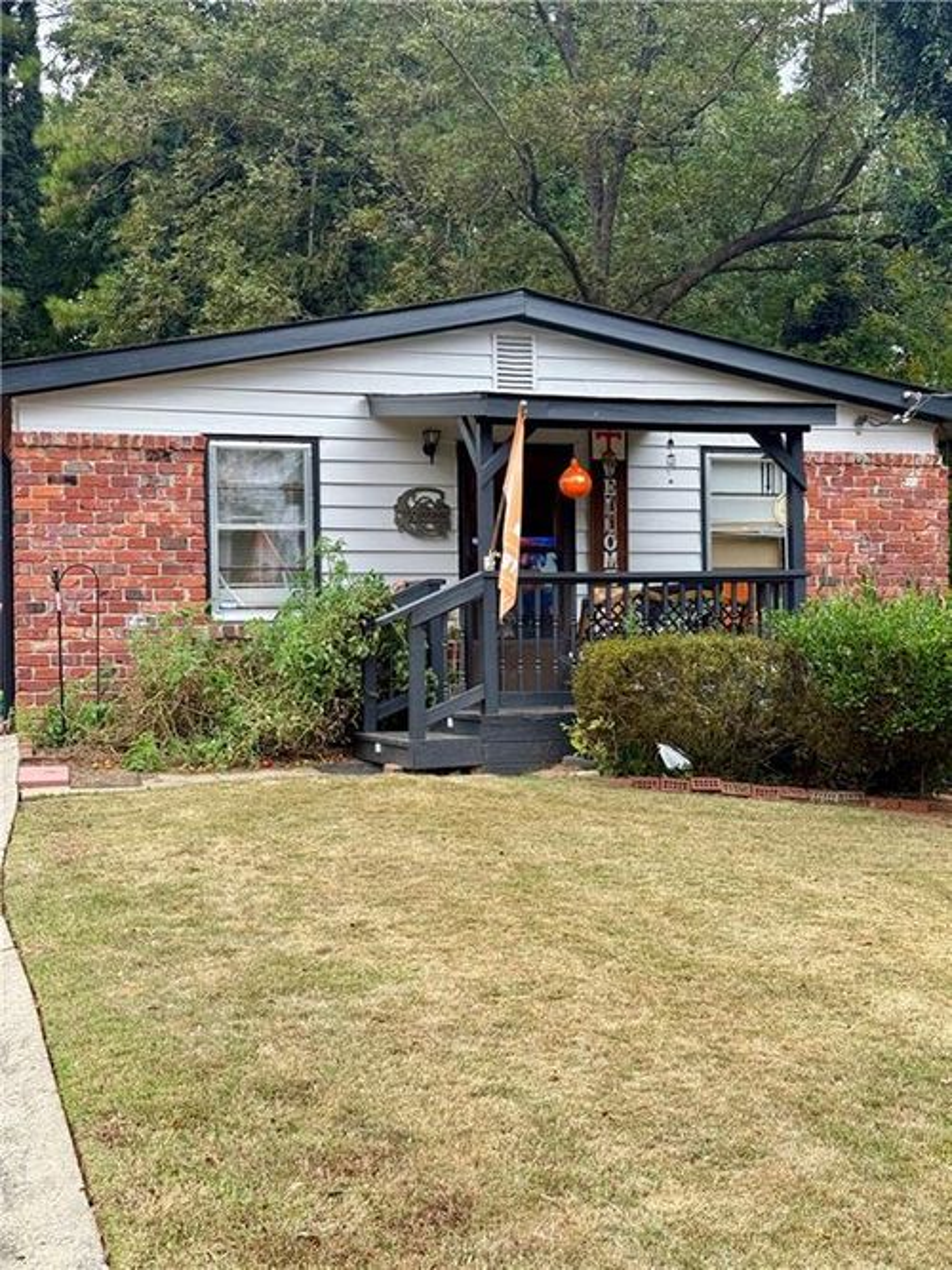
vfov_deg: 39.7
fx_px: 1761
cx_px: 476
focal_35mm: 48
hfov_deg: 30.3
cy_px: 635
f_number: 1.78
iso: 50
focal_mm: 6.76
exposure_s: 1/143
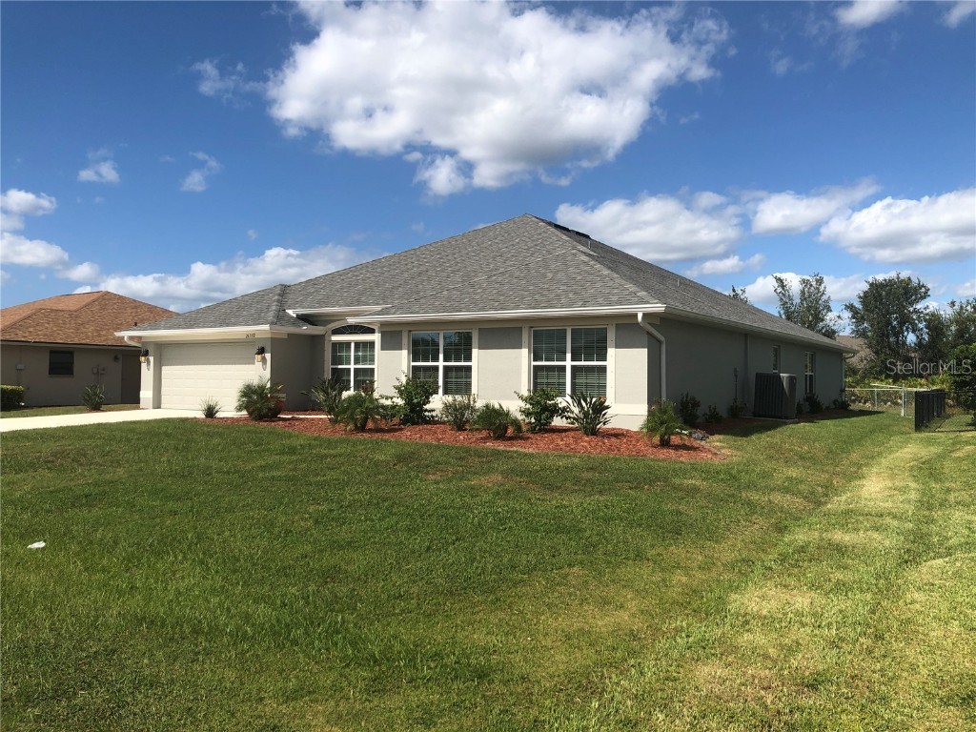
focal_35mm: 28
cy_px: 366
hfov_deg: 63.4
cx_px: 488
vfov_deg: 49.7
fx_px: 789
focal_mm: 4
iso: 20
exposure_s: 1/2857
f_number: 1.8
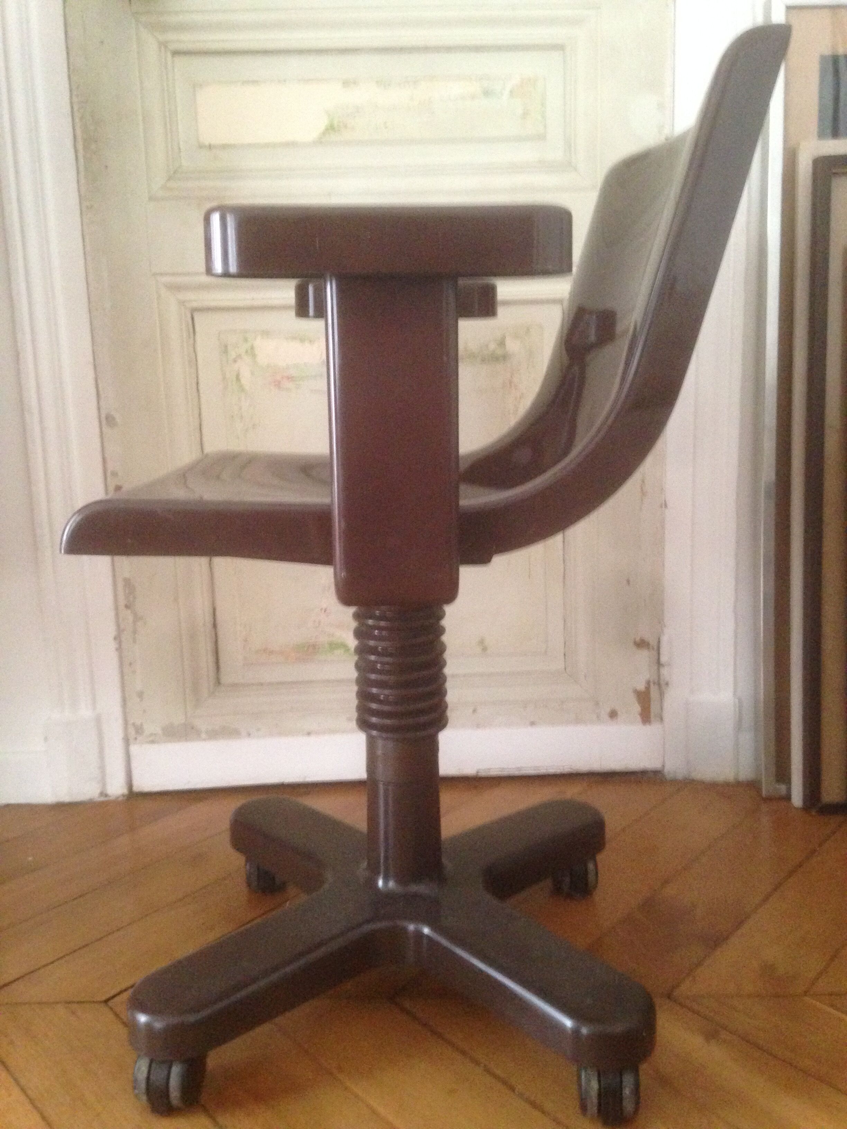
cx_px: 424
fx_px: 1077
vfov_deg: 55.4
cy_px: 564
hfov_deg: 42.9
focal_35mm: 33
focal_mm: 4.12
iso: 400
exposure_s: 1/15
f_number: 2.4
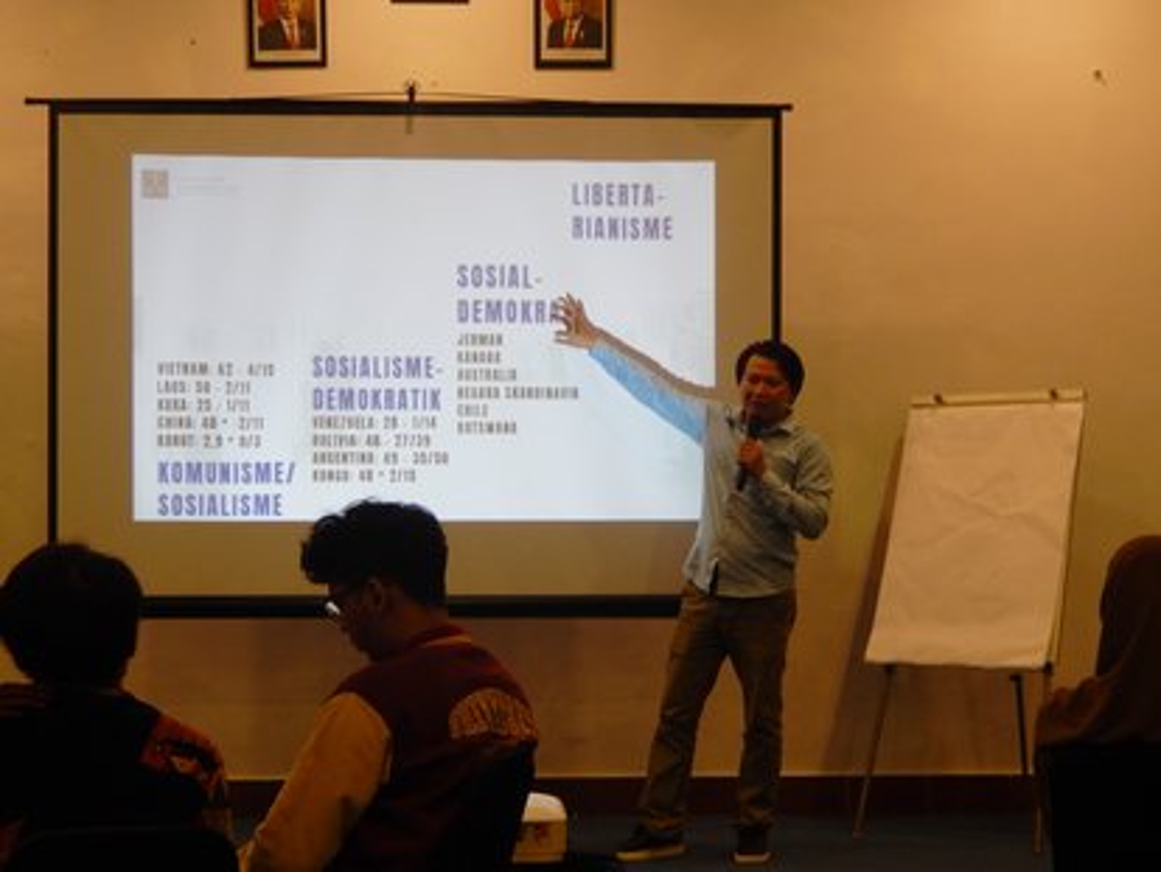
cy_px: 436
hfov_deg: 22.7
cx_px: 580
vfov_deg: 17.2
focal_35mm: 86
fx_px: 2886
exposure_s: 1/30
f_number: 4.3
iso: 250
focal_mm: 15.3
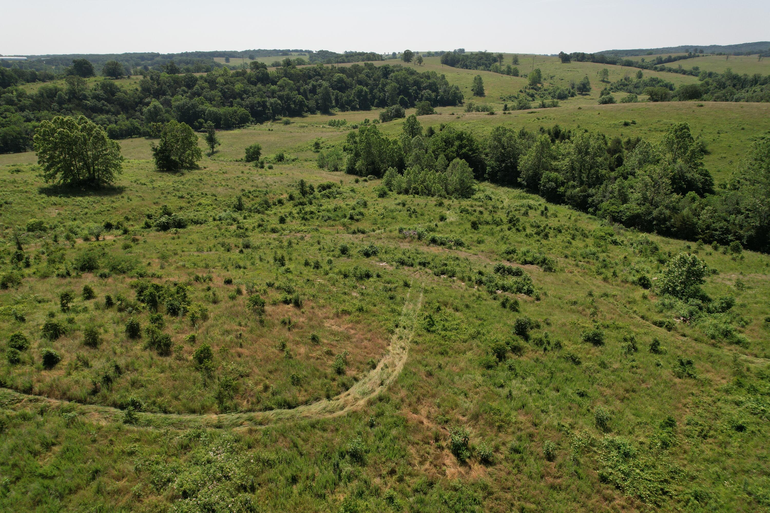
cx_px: 385
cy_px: 256
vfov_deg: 57.2
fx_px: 471
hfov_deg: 78.6
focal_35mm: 22
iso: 130
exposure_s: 1/320
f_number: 2.8
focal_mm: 8.38
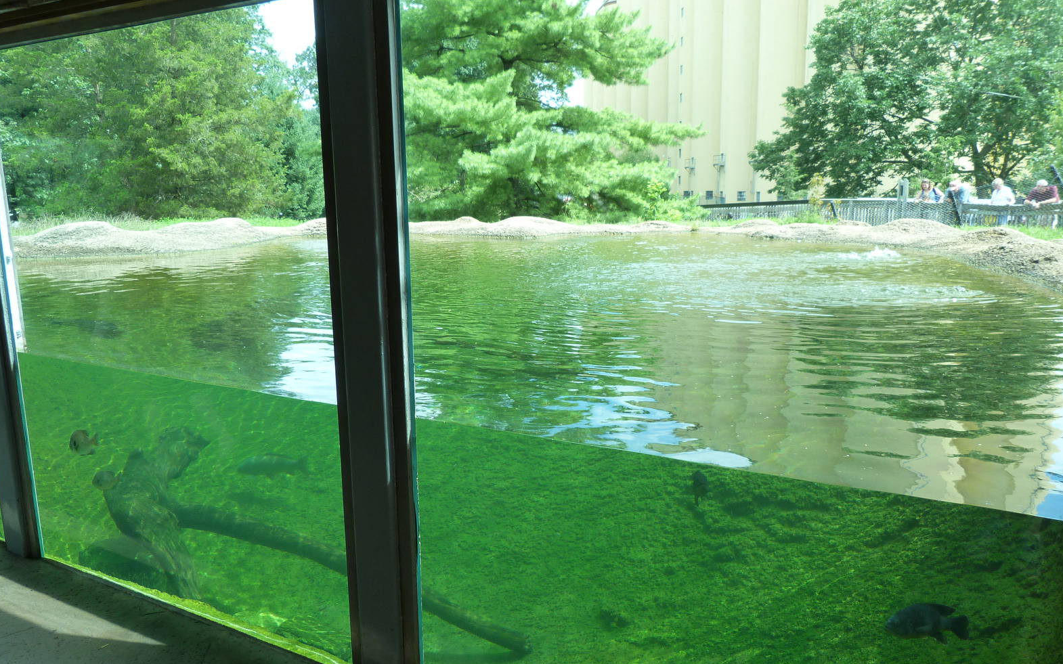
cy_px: 357
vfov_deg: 46.0
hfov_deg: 68.4
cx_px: 536
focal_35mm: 27
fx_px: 782
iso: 125
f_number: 3.6
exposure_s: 1/100
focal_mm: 4.5
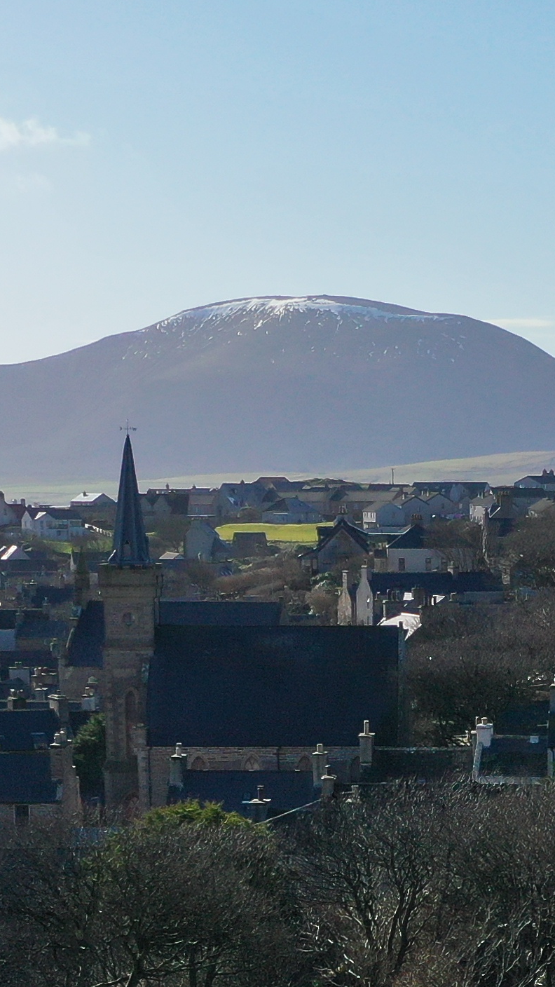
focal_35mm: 114
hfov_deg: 10.4
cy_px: 1070
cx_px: 702
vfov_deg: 18.1
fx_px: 2983
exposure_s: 1/200
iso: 100
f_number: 4.5
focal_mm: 10.26
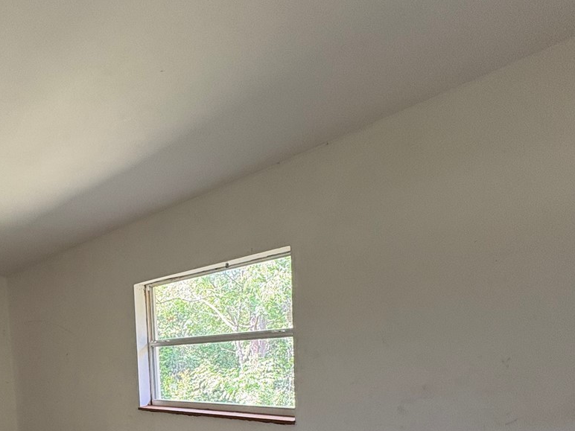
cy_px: 397
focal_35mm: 29
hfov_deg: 55.7
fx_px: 482
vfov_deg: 43.6
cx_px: 89
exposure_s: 1/99
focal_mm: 2.22
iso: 160
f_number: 2.2
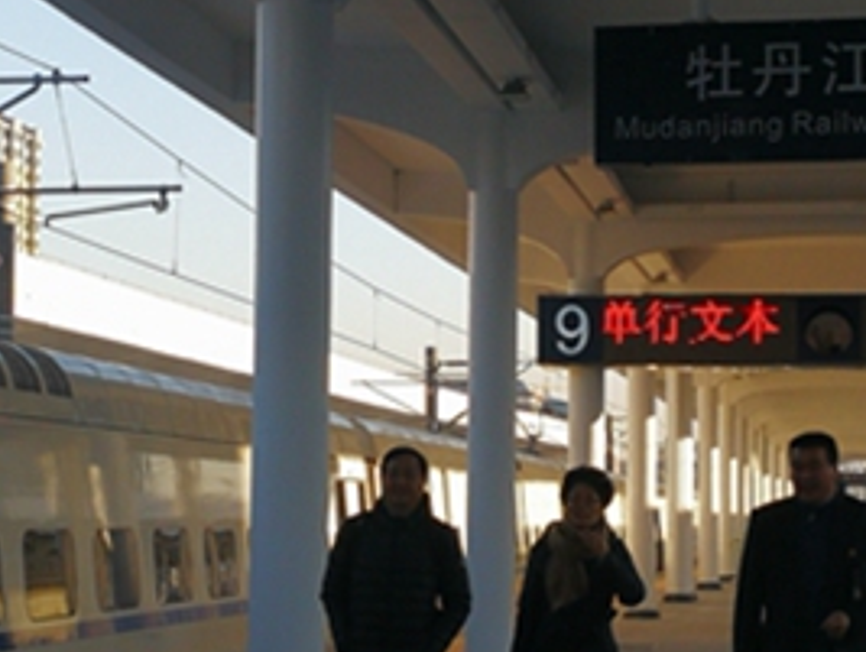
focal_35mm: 101
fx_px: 2530
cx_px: 373
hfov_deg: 19.4
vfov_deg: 14.7
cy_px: 376
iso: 50
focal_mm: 3.95
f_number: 2.2
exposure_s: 1/430
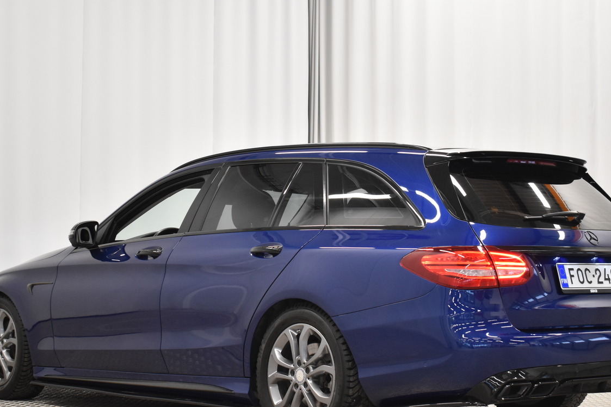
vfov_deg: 18.0
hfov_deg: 26.7
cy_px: 199
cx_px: 323
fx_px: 1285
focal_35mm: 76
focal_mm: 35
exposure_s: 1/60
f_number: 4.5
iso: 1250
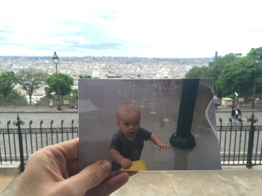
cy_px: 98
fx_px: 219
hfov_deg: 61.7
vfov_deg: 48.2
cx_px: 131
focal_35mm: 29
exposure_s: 1/33
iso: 125
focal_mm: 4.15
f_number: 2.2
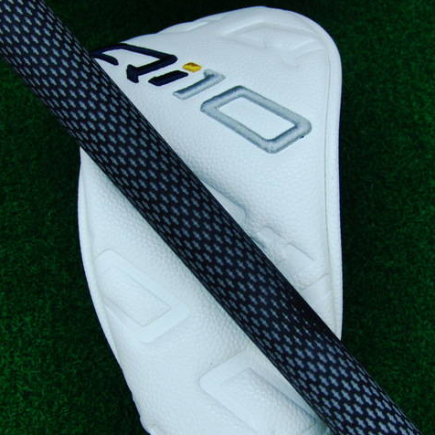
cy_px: 217
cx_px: 237
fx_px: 626
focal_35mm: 44
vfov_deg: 38.3
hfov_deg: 38.3
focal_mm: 6.42
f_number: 3.6
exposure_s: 1/80
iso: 200
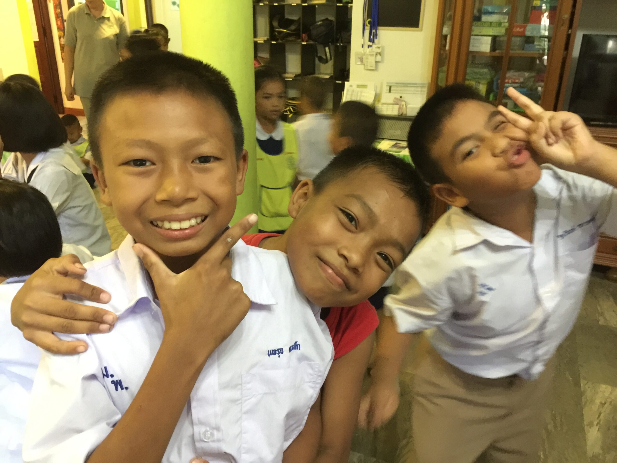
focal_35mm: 29
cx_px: 308
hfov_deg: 61.7
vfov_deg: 48.2
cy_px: 232
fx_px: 517
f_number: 2.2
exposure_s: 1/4
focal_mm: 4.15
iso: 160
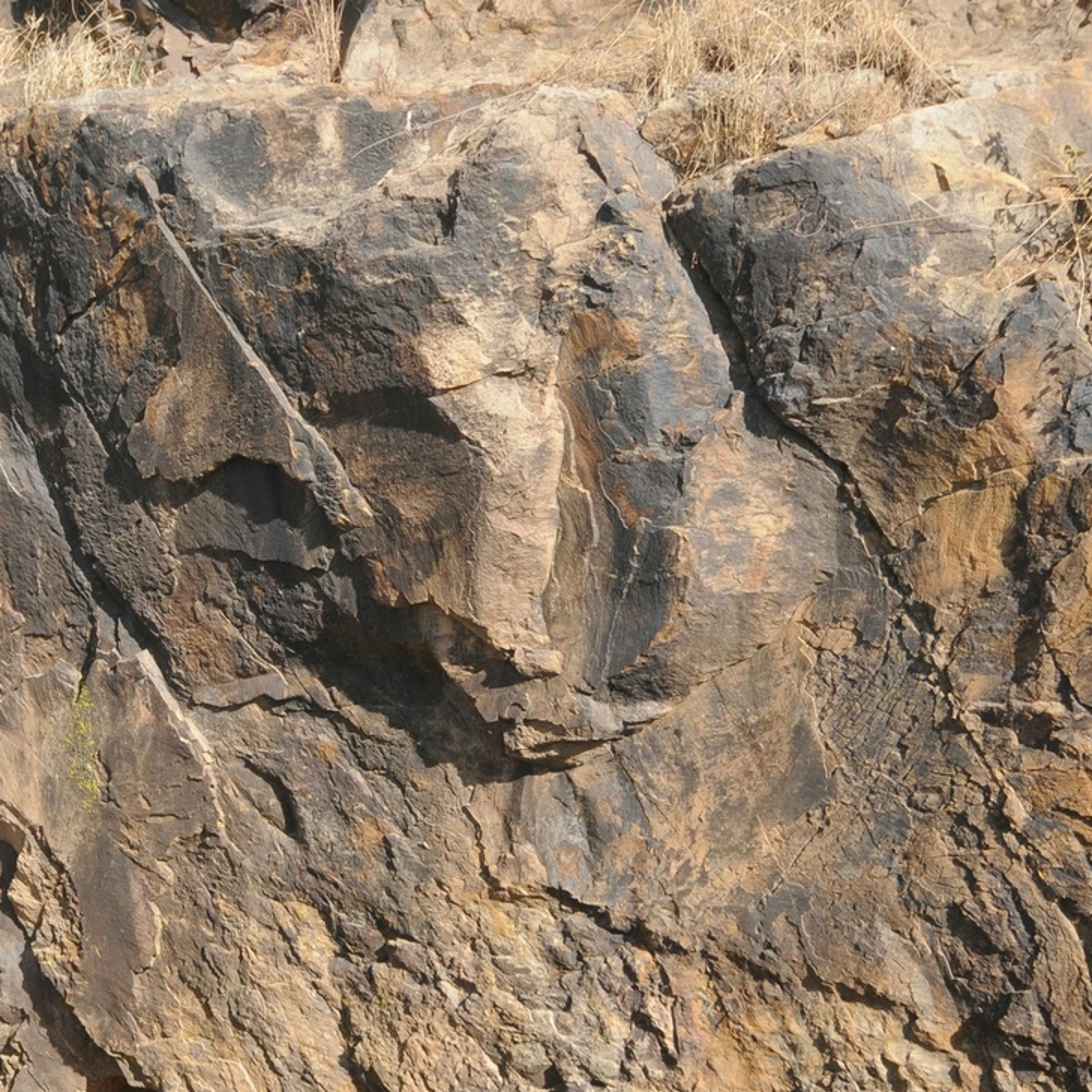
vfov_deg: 30.5
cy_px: 635
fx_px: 1999
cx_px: 372
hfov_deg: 30.4
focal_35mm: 56
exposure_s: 1/200
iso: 200
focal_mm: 20
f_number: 7.1
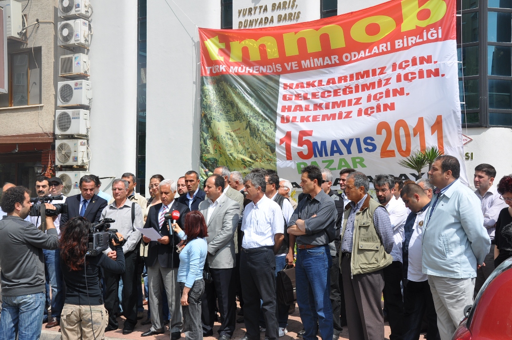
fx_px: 597
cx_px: 256
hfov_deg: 46.4
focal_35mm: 42
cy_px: 170
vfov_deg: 31.8
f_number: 10
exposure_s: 1/400
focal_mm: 28
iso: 200
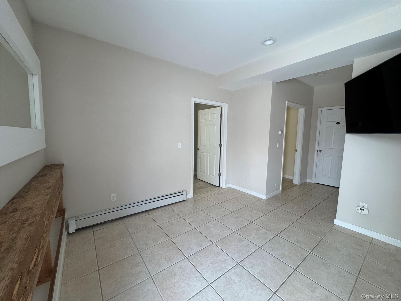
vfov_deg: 85.7
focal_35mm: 14
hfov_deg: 102.1
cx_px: 200
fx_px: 162
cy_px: 150
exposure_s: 1/99
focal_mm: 2.22
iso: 250
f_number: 2.2
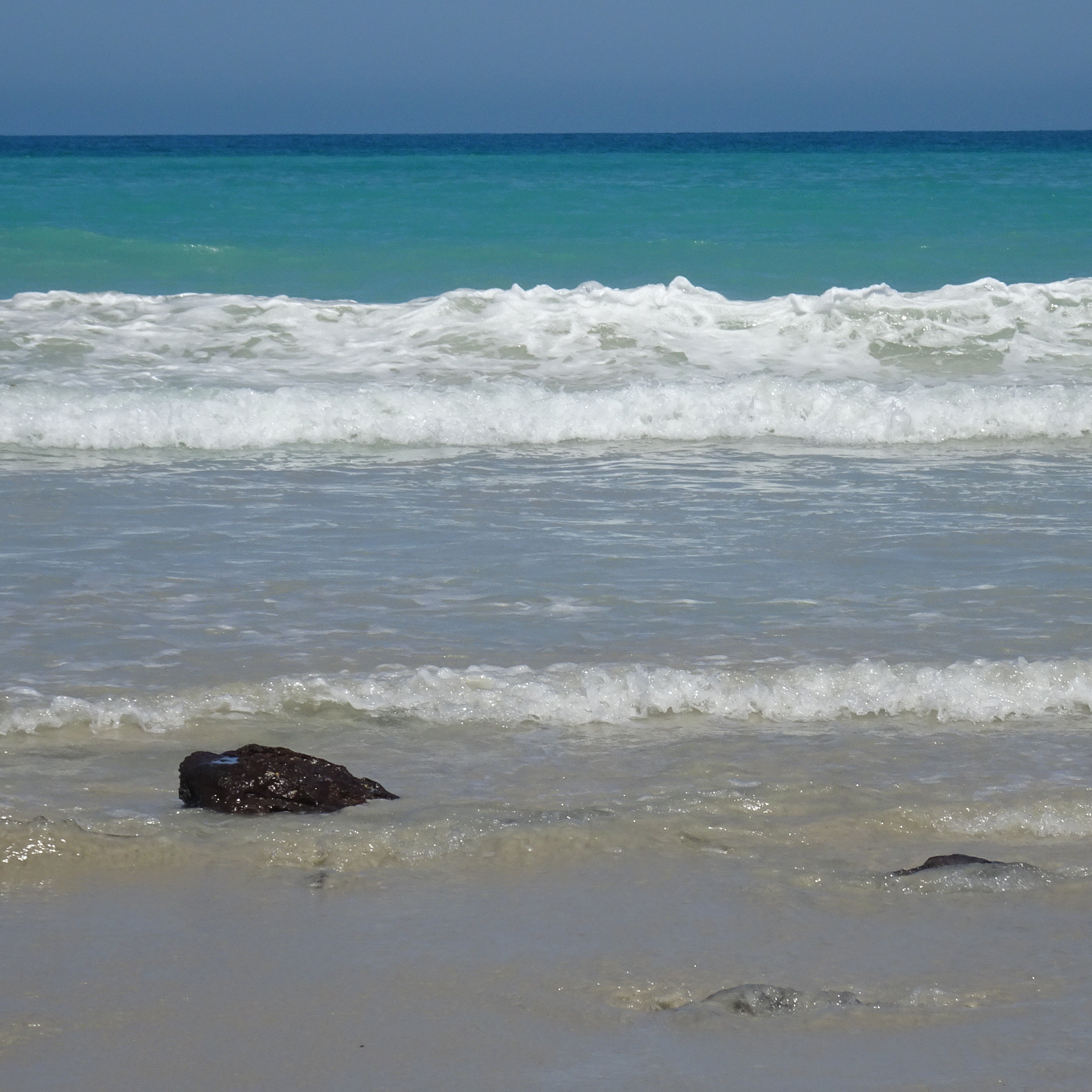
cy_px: 550
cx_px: 628
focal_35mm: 180
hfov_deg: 9.7
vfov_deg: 9.7
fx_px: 6424
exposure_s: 1/1000
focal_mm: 20.29
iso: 80
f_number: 5.6
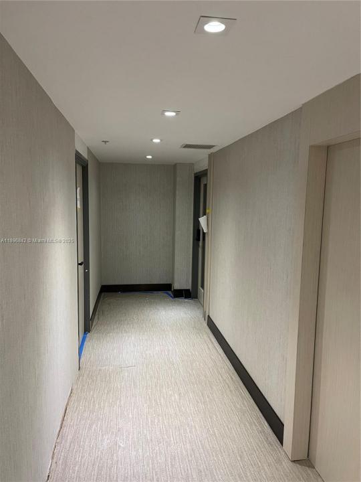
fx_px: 362
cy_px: 241
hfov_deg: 53.1
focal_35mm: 26
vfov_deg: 67.3
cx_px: 180
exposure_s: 1/60
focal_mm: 5.1
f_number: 1.6
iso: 250
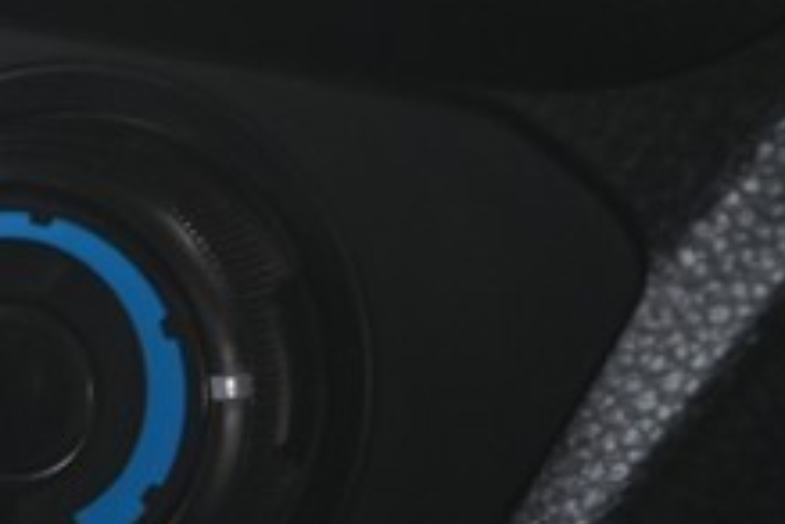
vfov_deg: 7.0
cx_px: -839
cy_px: 632
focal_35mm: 196
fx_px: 4274
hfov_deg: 9.7
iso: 560
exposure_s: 1/30
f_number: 6.7
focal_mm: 39
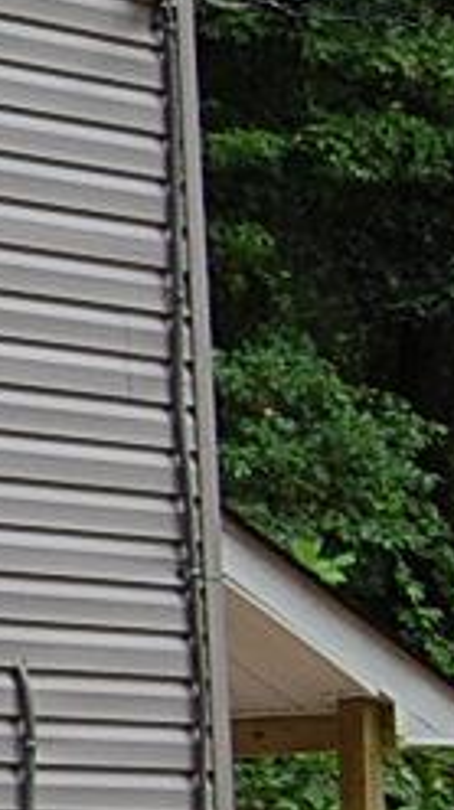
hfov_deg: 4.9
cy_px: 389
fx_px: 4703
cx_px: -1486
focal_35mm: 219
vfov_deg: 9.8
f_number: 5.6
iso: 320
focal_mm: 23
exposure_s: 1/125
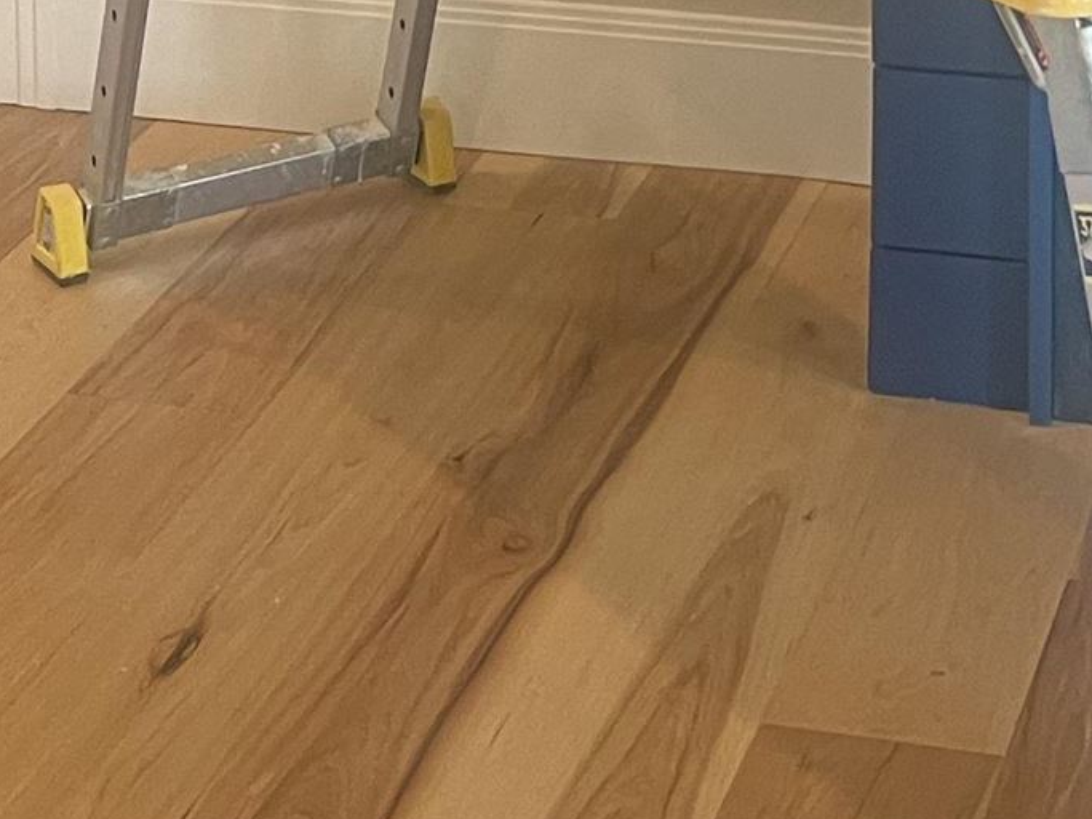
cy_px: -798
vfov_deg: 11.5
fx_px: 3690
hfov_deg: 16.8
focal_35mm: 117
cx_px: 659
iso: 125
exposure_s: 1/60
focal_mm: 5.1
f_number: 1.6
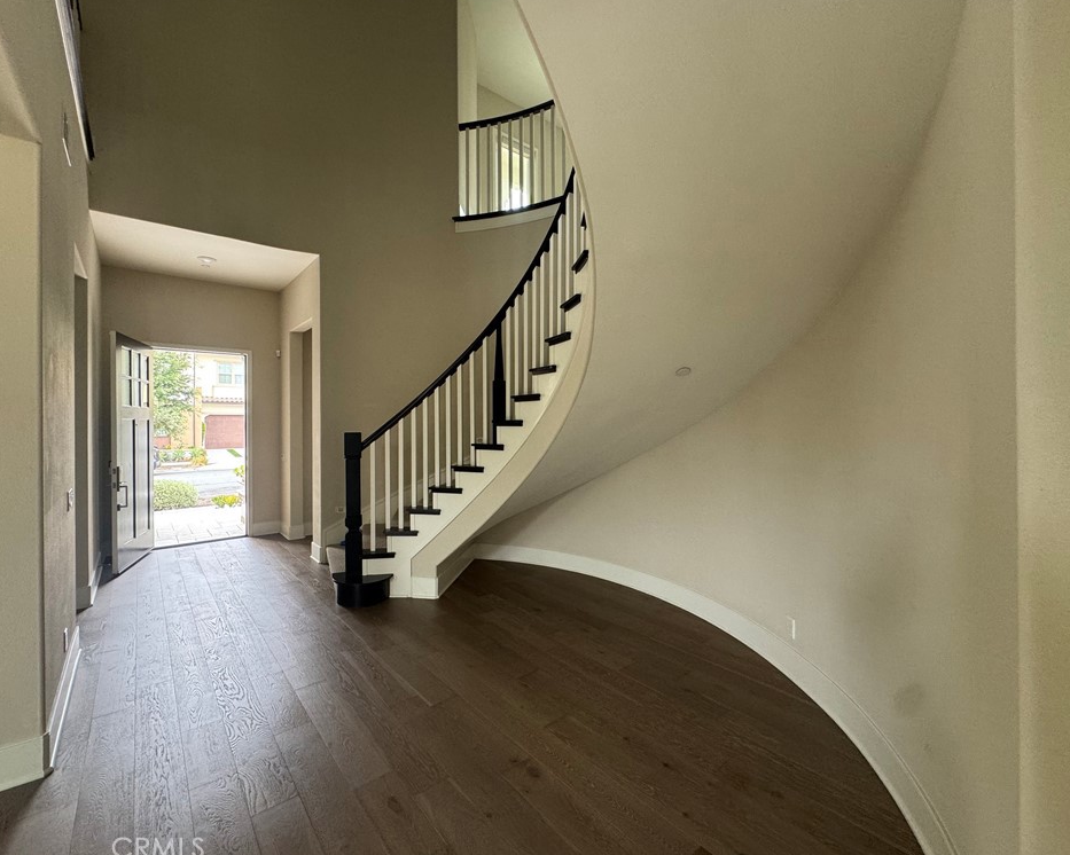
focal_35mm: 15
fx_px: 475
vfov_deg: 84.0
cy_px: 424
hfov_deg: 96.6
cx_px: 492
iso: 160
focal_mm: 2.22
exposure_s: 1/99
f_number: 2.2
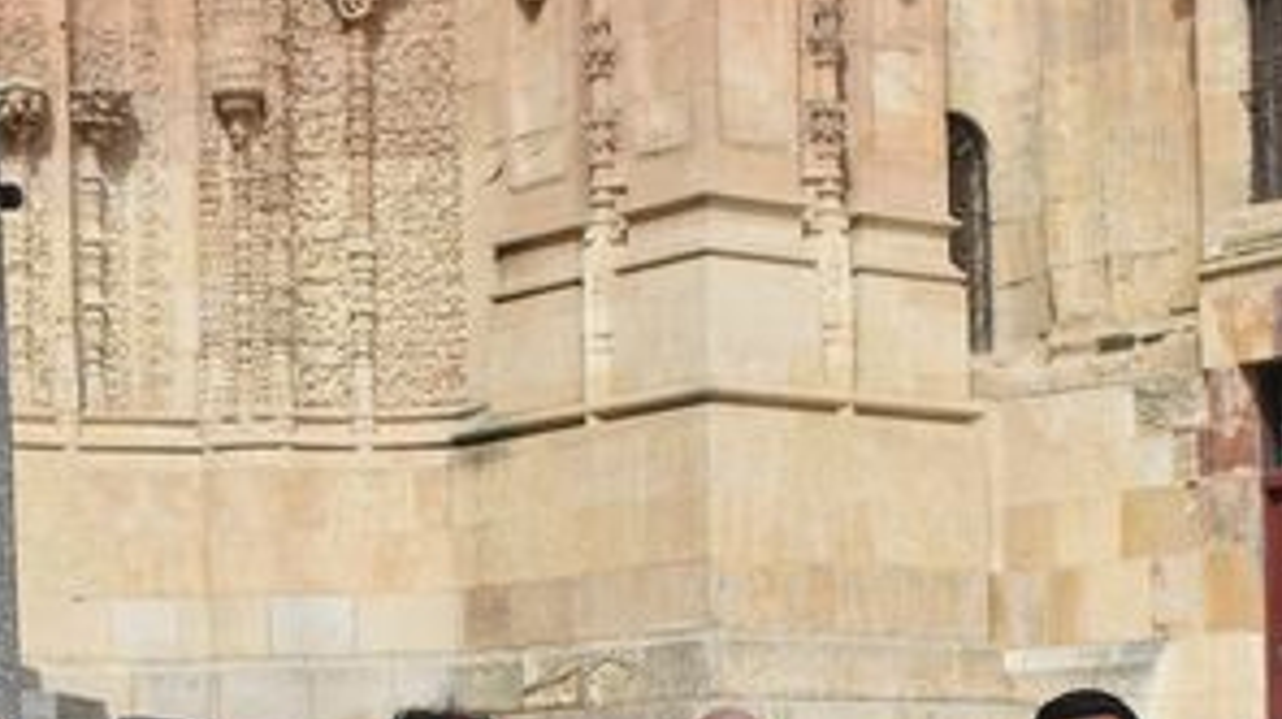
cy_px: 970
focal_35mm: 102
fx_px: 3465
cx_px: 442
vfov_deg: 11.5
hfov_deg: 20.9
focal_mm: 24
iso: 200
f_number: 5.6
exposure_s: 1/250
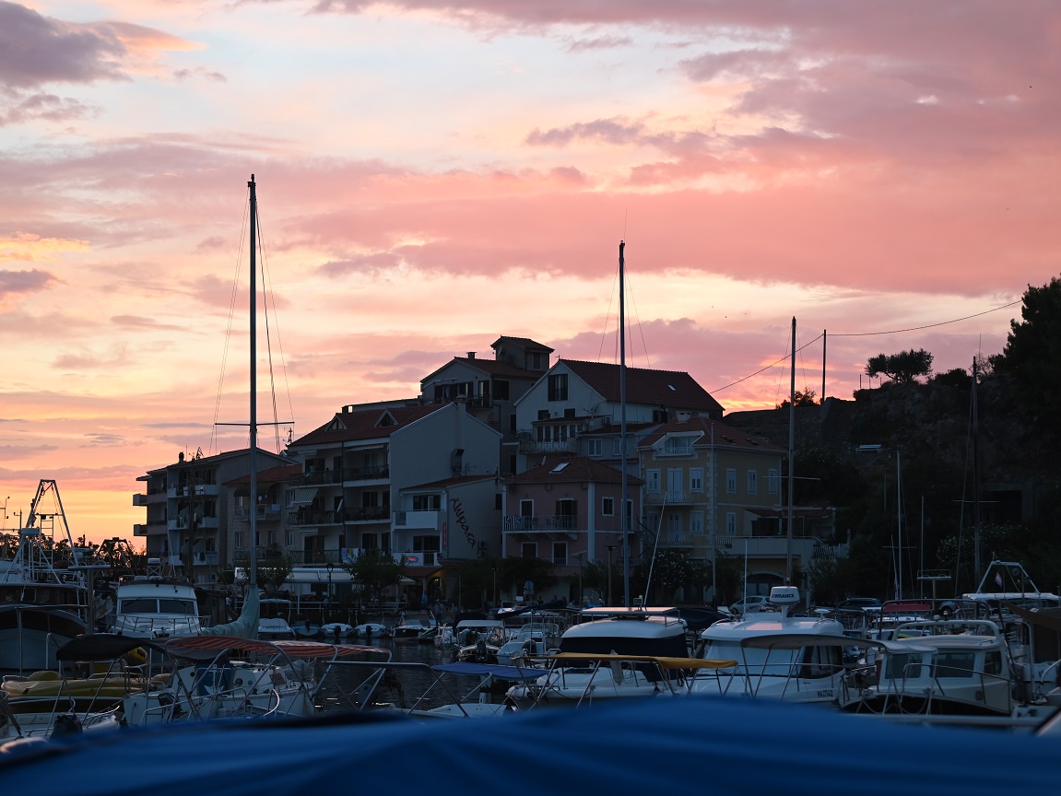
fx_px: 2330
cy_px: 398
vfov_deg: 19.4
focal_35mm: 76
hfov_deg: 25.6
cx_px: 504
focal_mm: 70
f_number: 4.5
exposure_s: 1/250
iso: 640
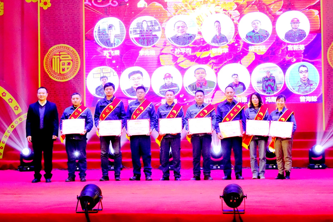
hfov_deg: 28.5
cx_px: 166
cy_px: 111
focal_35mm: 71
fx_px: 657
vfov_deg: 19.2
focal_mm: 26.18
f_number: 4
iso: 2500
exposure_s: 1/400
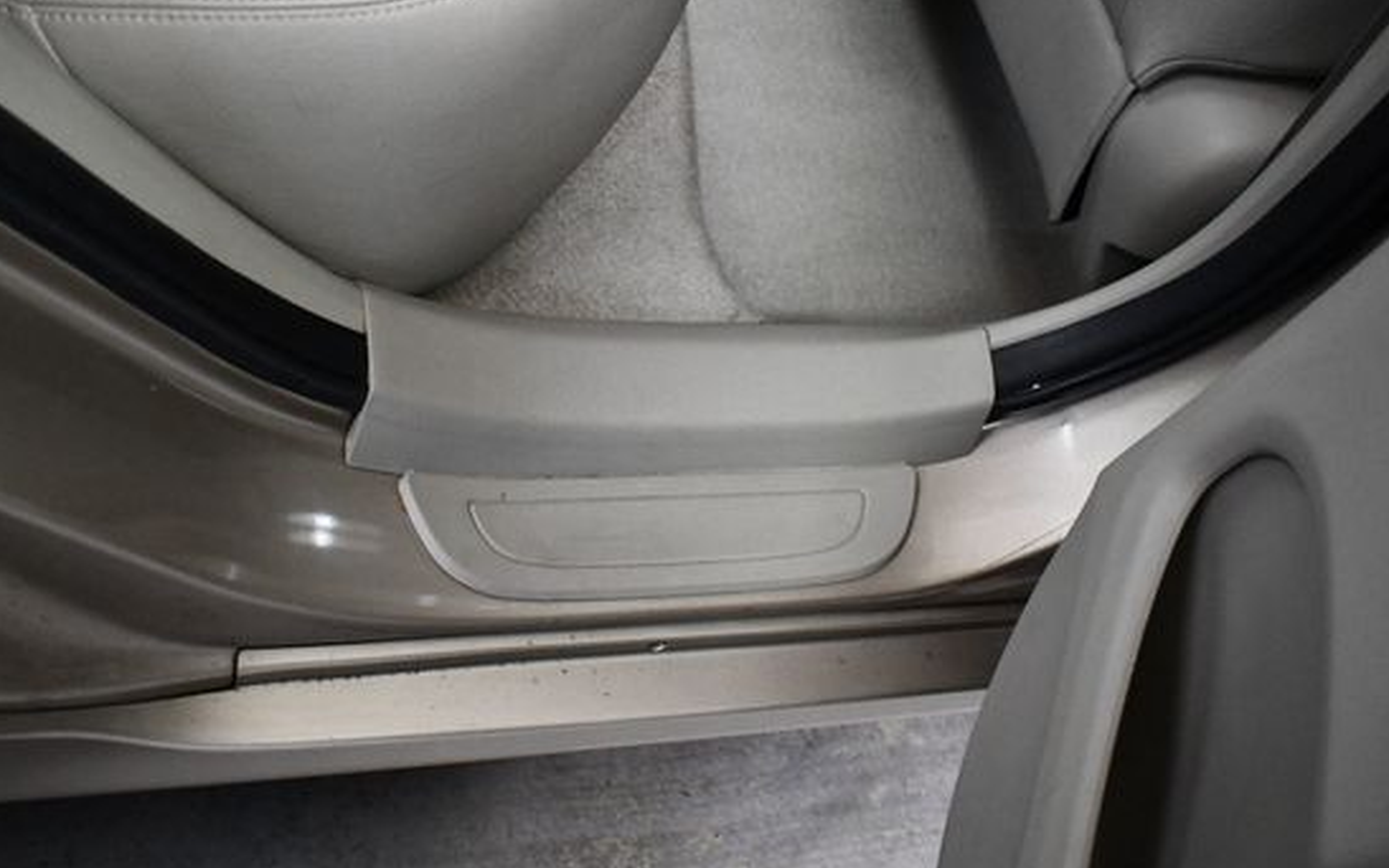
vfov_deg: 29.9
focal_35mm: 43
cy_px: 406
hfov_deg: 46.2
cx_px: 678
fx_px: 1628
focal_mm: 18
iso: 2500
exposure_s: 1/125
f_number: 3.5
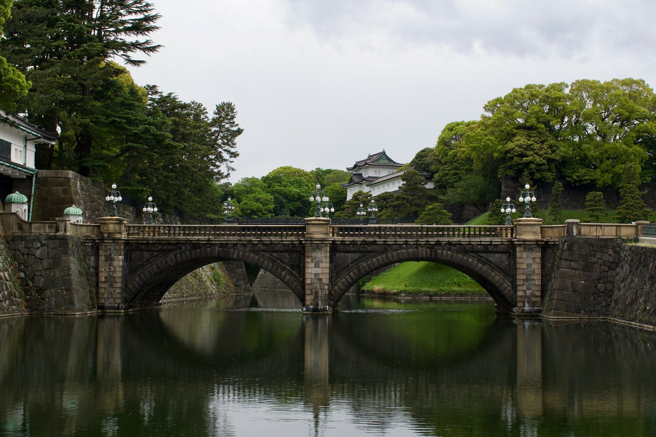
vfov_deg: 36.9
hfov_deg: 53.1
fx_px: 656
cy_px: 218
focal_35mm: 36
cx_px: 328
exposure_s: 1/320
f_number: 10
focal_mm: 24
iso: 400
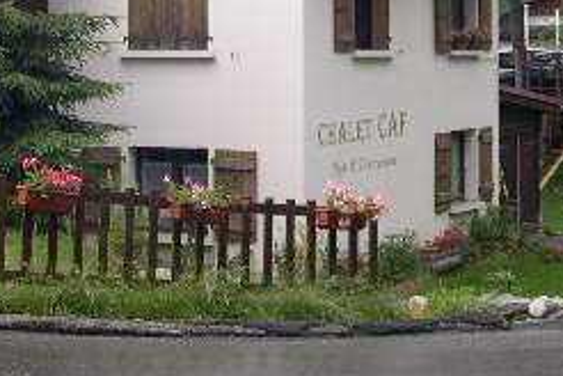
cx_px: 176
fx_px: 1611
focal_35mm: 103
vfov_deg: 13.0
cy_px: -76
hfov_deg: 19.7
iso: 100
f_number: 7.6
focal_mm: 8
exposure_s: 1/80.8
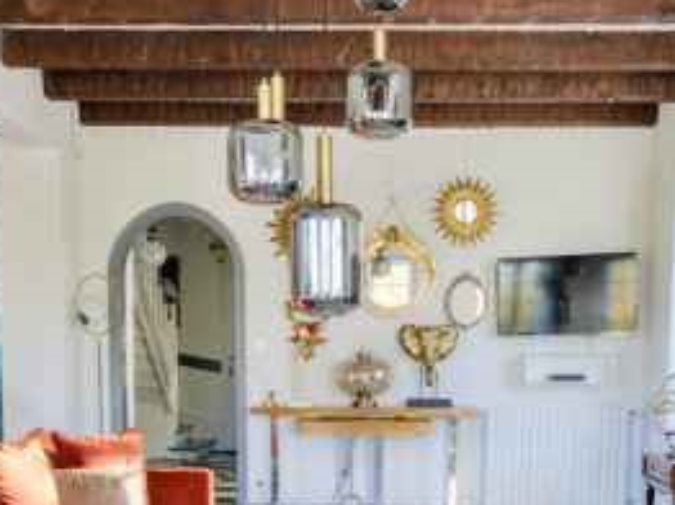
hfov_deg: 40.5
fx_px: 916
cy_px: 455
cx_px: 353
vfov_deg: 29.6
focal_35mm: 47
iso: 800
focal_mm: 16
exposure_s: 1/13
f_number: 8
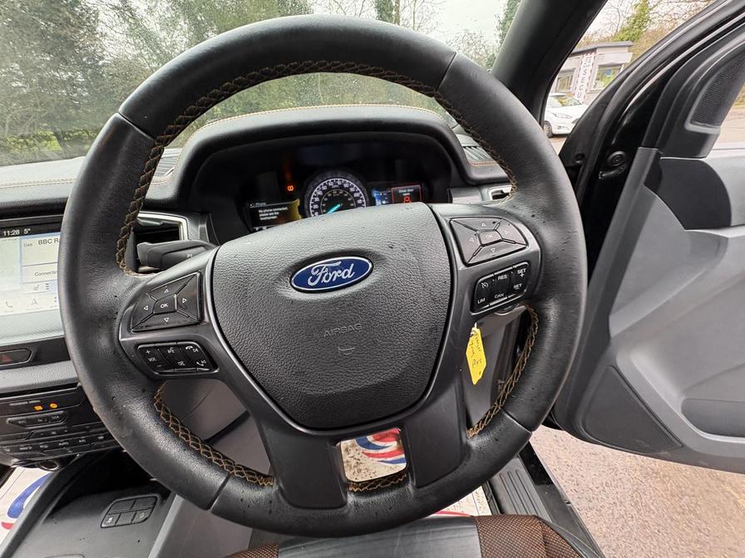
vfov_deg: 85.7
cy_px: 279
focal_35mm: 14
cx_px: 372
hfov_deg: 102.1
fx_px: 301
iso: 200
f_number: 2.2
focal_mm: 2.22
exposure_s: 1/94
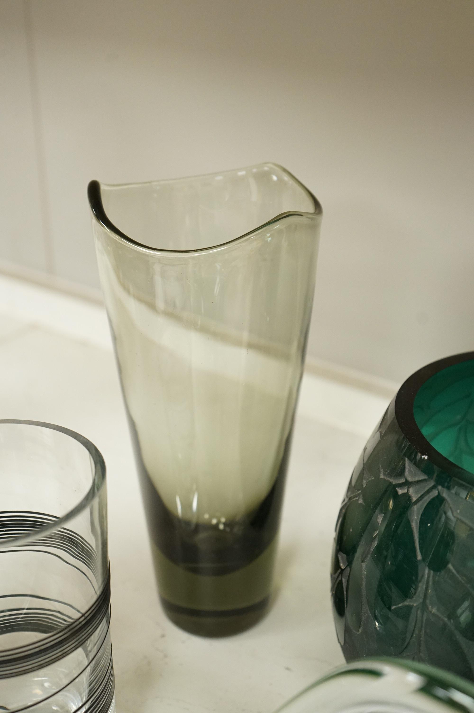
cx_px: 237
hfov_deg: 29.8
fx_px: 890
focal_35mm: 45
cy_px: 356
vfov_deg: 43.6
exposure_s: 1/100
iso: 2500
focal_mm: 45
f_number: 4.5
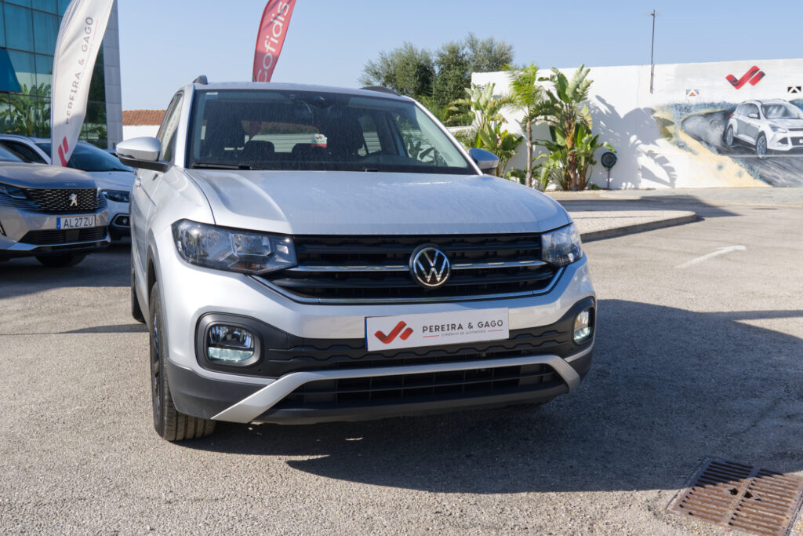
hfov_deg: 54.4
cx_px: 402
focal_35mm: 35
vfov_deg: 37.9
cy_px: 268
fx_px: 781
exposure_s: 1/250
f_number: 9
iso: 160
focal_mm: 23.5
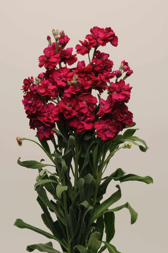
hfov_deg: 8.7
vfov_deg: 13.1
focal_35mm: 158
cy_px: 126
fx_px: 1105
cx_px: 84
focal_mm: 105
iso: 200
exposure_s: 1/60
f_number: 18
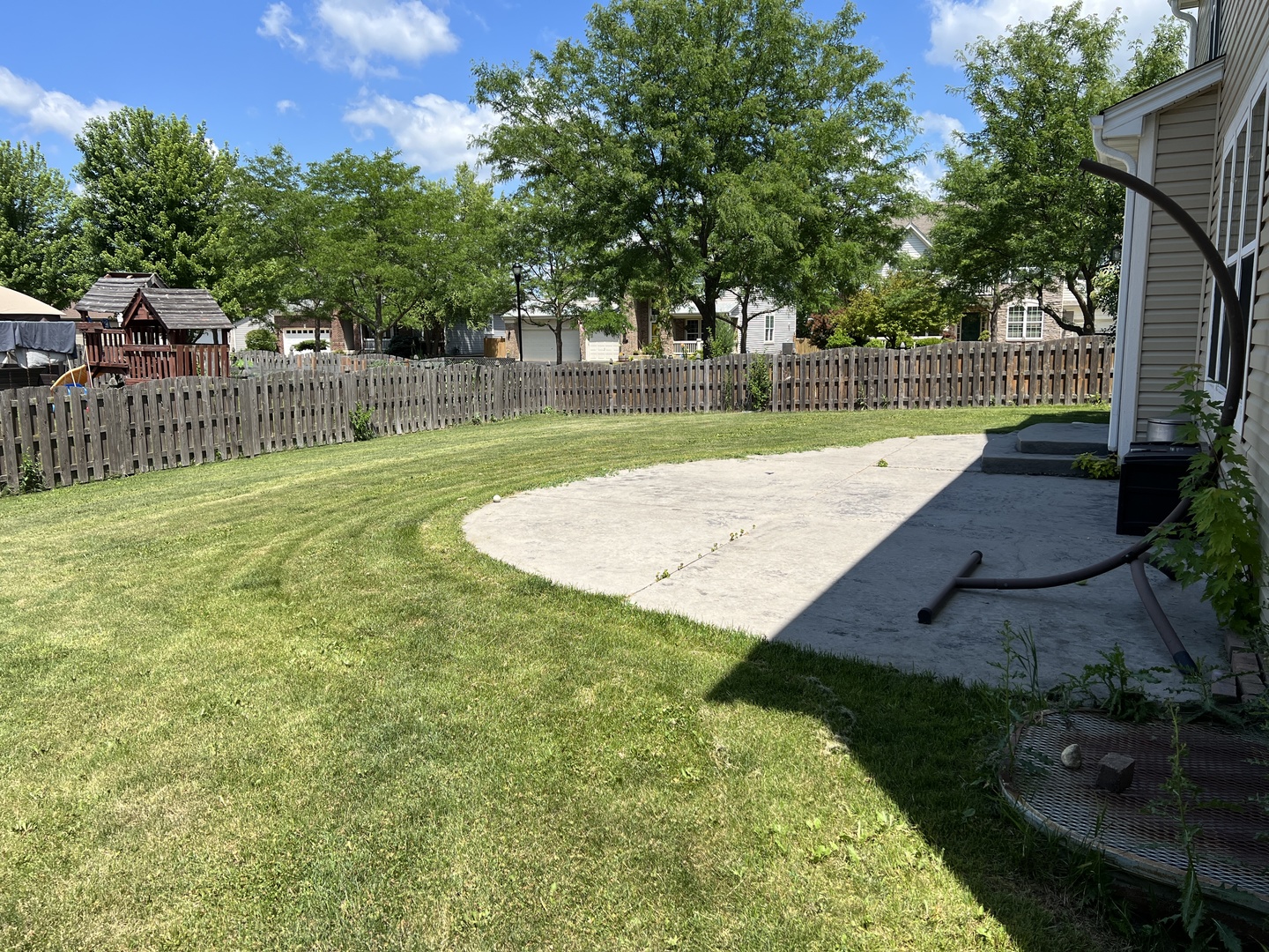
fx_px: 953
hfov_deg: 67.3
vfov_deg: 53.1
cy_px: 476
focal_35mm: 26
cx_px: 634
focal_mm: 5.7
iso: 50
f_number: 1.5
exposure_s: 1/3077
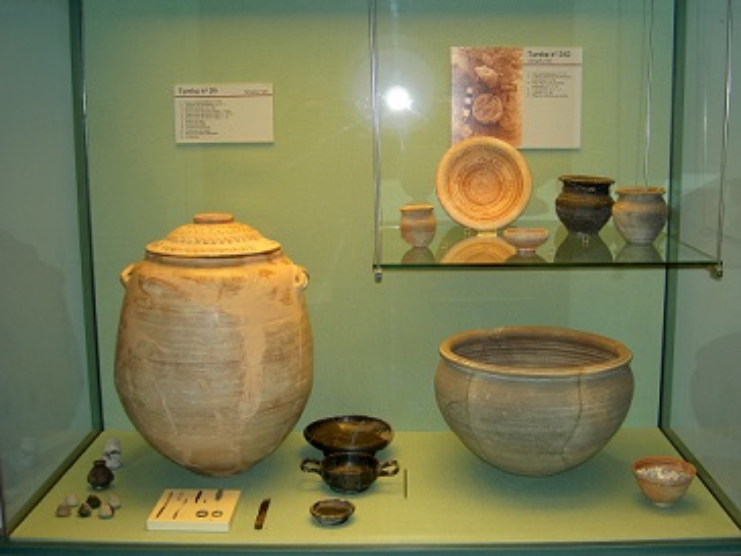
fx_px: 942
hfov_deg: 42.9
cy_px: 278
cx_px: 370
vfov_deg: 32.9
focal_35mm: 44
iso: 100
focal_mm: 9
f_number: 2.9
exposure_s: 1/64.1
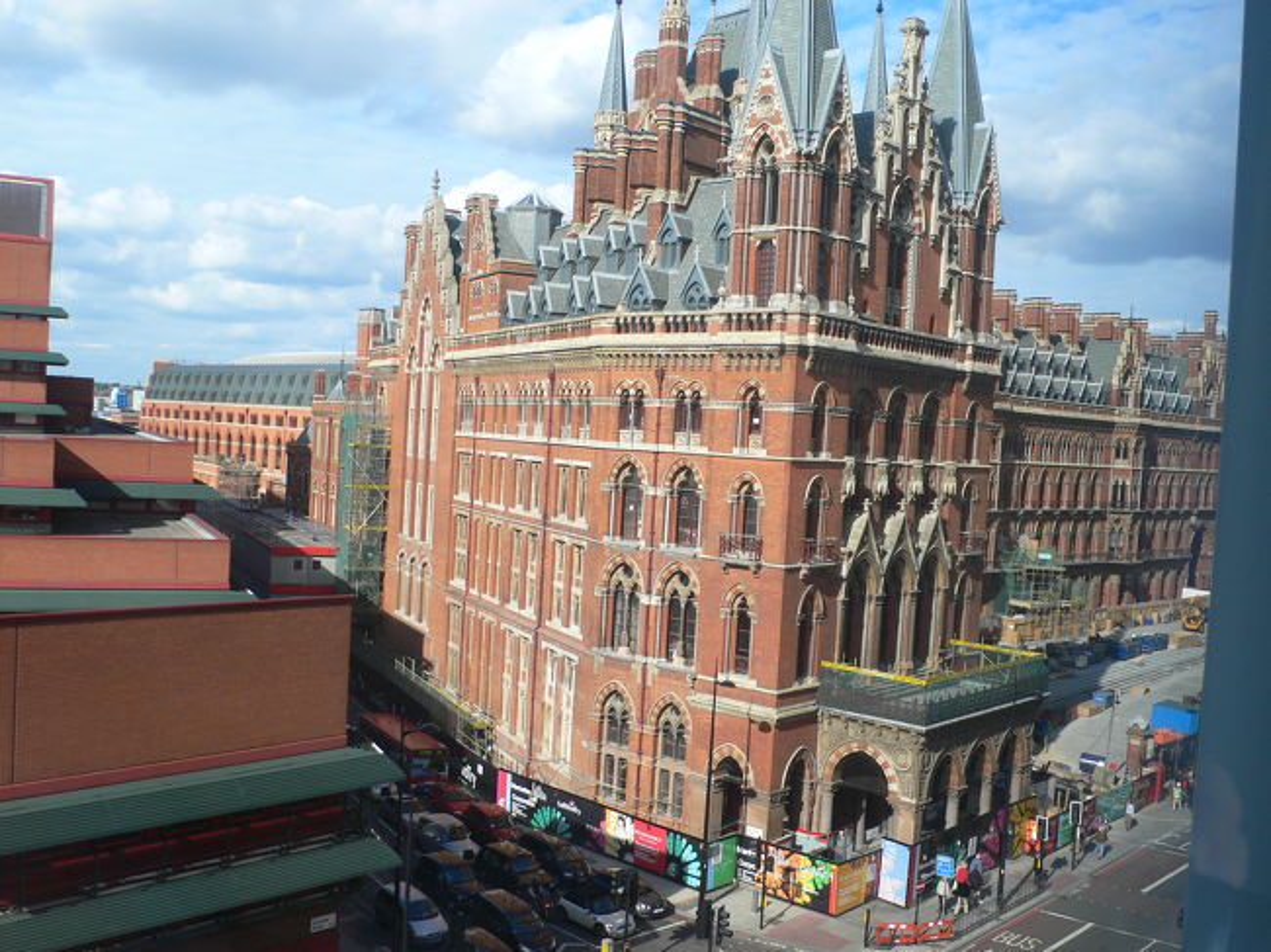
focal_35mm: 34
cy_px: 476
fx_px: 1248
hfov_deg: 54.0
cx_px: 636
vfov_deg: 41.8
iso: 80
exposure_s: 1/400
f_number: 4.5
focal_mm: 6.3
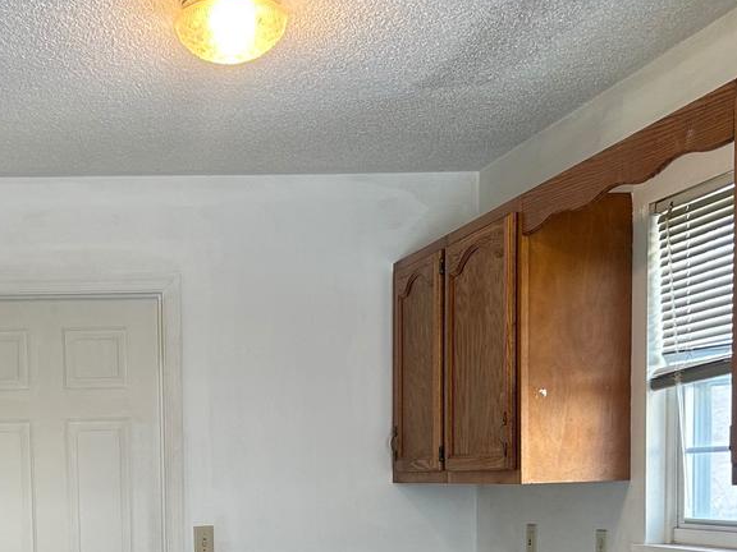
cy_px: 595
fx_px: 1384
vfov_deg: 21.5
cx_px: 111
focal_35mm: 65
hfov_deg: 28.9
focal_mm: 5.7
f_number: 1.5
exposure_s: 1/120
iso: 64
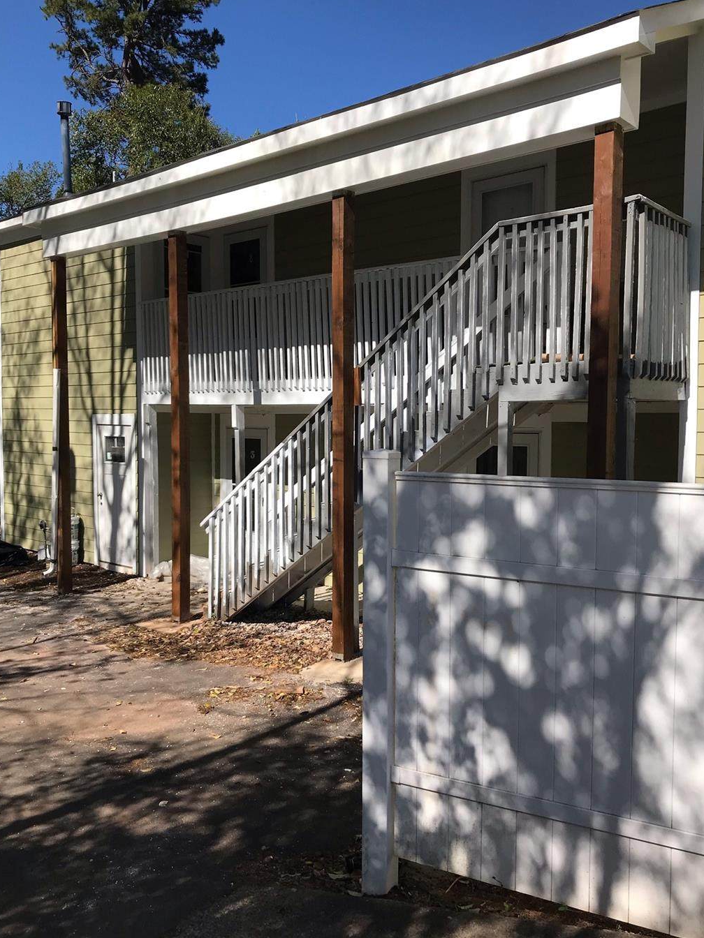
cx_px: 337
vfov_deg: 56.8
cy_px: 480
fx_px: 868
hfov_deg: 44.2
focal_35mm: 32
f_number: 1.8
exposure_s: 1/2660
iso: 20
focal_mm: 3.99
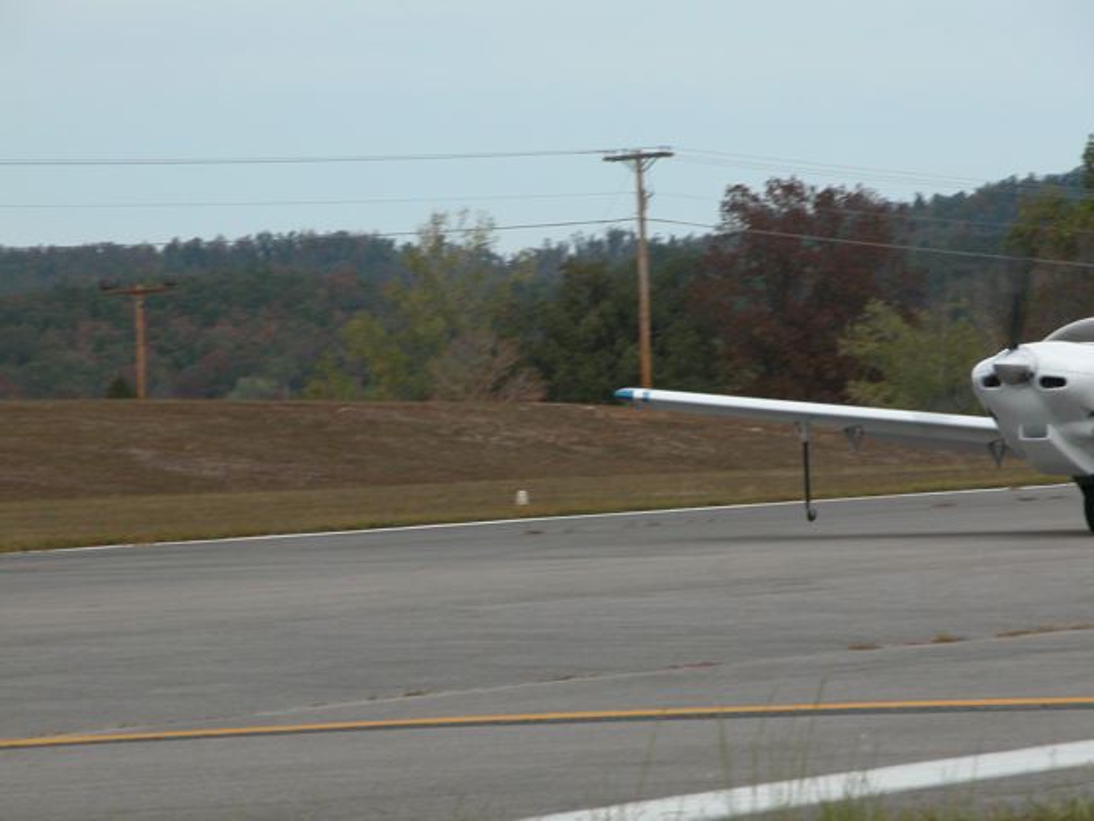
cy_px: 410
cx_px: 547
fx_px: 7648
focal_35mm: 242
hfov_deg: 8.2
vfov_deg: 6.1
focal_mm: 61.5
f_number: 7.4
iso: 200
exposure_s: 1/624
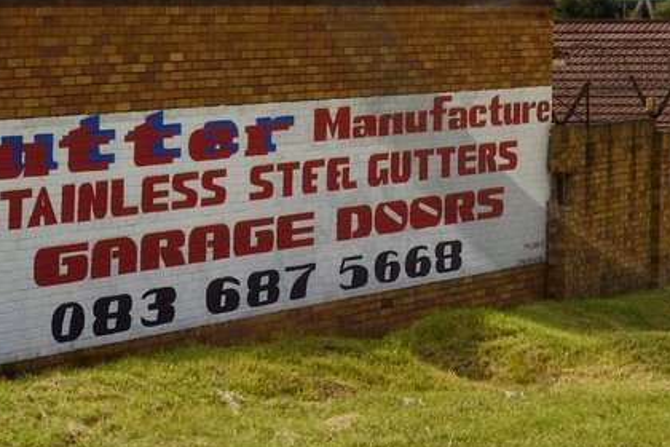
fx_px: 2550
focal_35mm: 137
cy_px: -241
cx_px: 919
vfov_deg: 9.7
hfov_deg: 14.2
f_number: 16
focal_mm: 36
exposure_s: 1/250
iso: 200
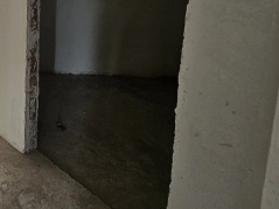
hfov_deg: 41.5
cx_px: -36
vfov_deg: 33.9
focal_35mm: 34
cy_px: -41
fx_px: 274
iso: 200
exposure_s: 1/77.4
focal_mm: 2.2
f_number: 2.2
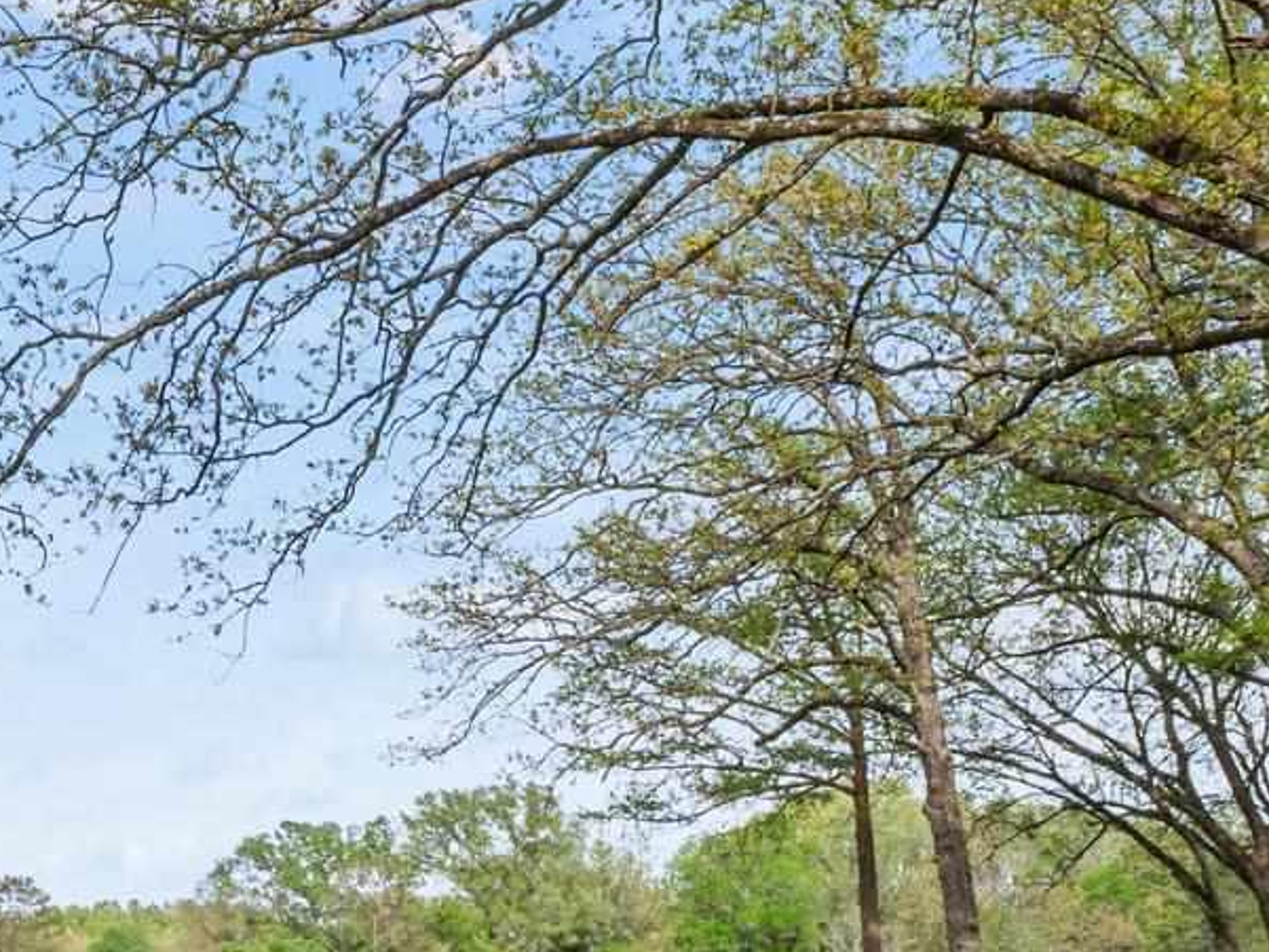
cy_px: 1094
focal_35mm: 60
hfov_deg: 28.7
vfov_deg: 22.7
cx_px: -179
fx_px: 2200
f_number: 9
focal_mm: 10
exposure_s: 1/80
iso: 250
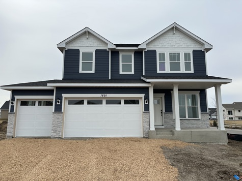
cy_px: 90
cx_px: 121
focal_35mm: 24
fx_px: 168
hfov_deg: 71.6
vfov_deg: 56.8
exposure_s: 1/4348
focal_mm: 6.86
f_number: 1.78
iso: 80
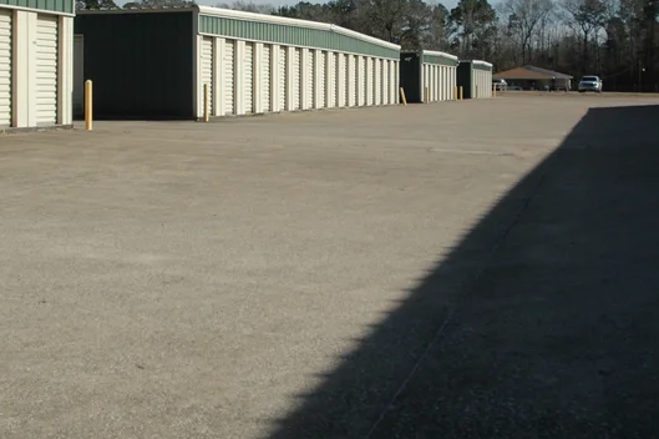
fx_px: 933
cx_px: 315
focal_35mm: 51
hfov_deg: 38.9
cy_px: 93
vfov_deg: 26.0
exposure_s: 1/3200
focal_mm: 18
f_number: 3.5
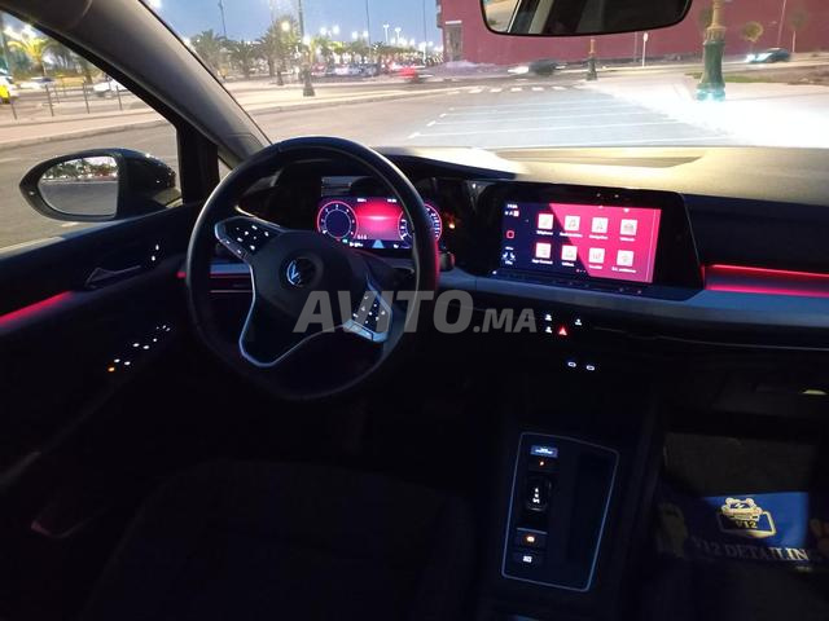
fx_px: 527
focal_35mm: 22
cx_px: 414
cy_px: 310
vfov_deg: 61.1
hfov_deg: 76.4
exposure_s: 1/25
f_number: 1.8
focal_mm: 4.21
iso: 1250
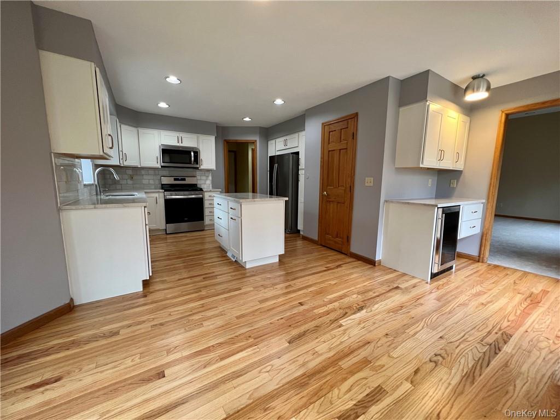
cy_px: 210
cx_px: 280
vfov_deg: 89.9
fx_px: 210
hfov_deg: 106.2
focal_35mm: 13
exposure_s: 1/60
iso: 160
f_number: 1.8
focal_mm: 1.57
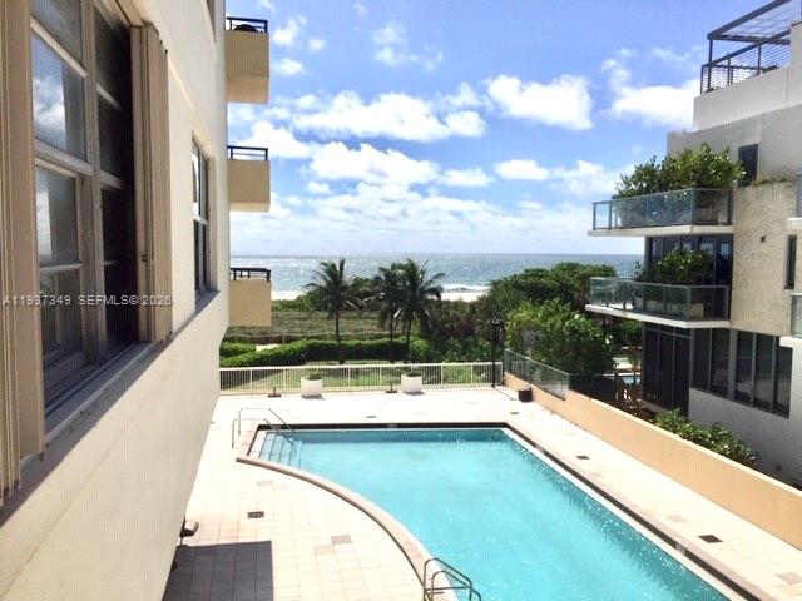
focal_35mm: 29
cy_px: 300
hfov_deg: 61.7
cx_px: 401
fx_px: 672
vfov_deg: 48.2
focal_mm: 4.15
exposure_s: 1/5650
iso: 32
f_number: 2.2
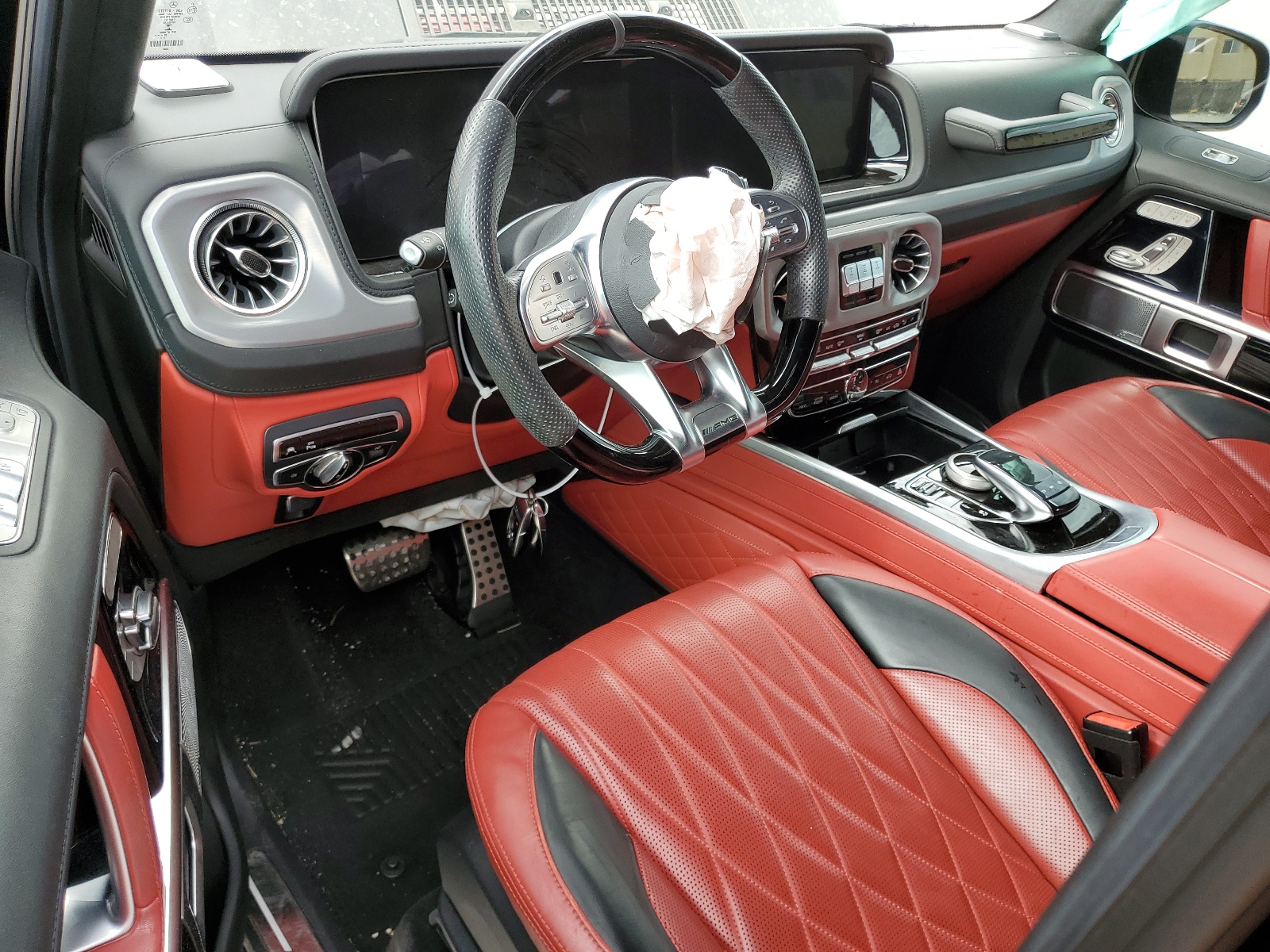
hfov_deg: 67.3
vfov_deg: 53.1
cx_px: 635
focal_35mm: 26
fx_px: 954
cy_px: 476
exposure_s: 1/159
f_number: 1.5
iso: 50
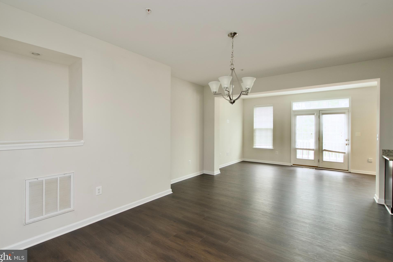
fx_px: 175
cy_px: 125
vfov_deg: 73.7
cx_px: 191
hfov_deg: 96.7
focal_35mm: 16
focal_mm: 10
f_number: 7.1
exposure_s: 1/5
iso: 320
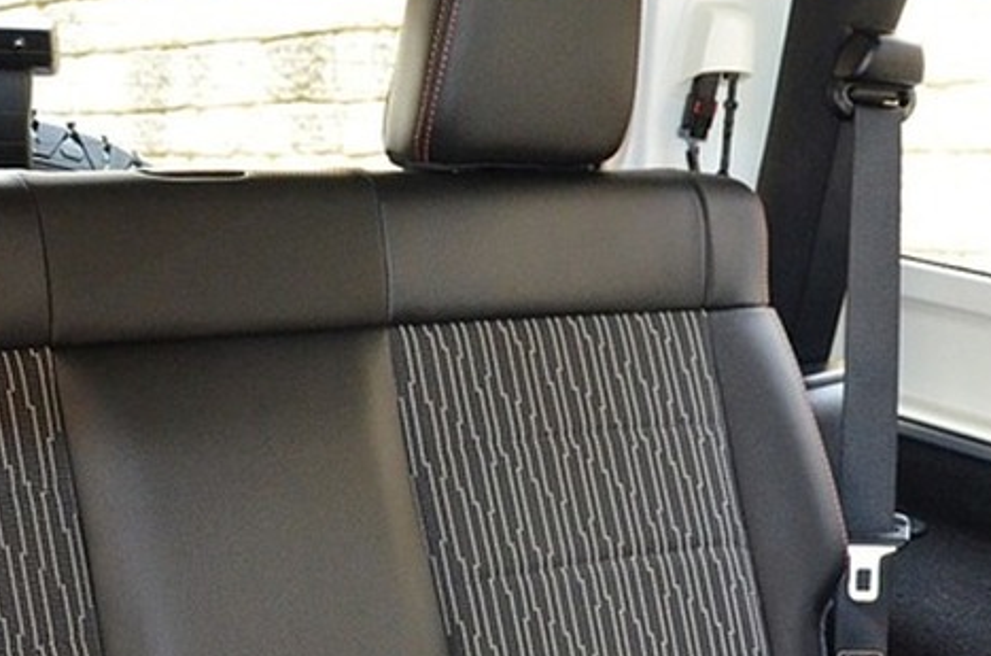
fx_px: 2032
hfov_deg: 27.4
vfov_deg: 17.9
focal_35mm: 74
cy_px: 663
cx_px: 514
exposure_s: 1/60
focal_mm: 18
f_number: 3.5
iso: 2200
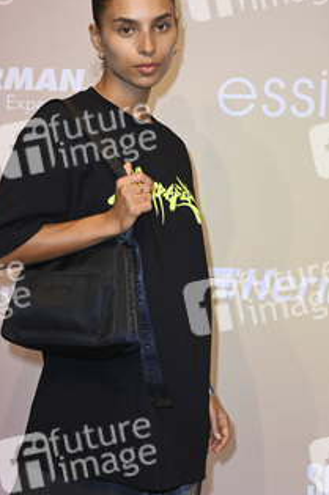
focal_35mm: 89
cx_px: 121
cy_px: 220
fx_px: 1224
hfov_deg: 15.3
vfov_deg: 22.9
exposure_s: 1/250
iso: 400
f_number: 5
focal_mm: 70
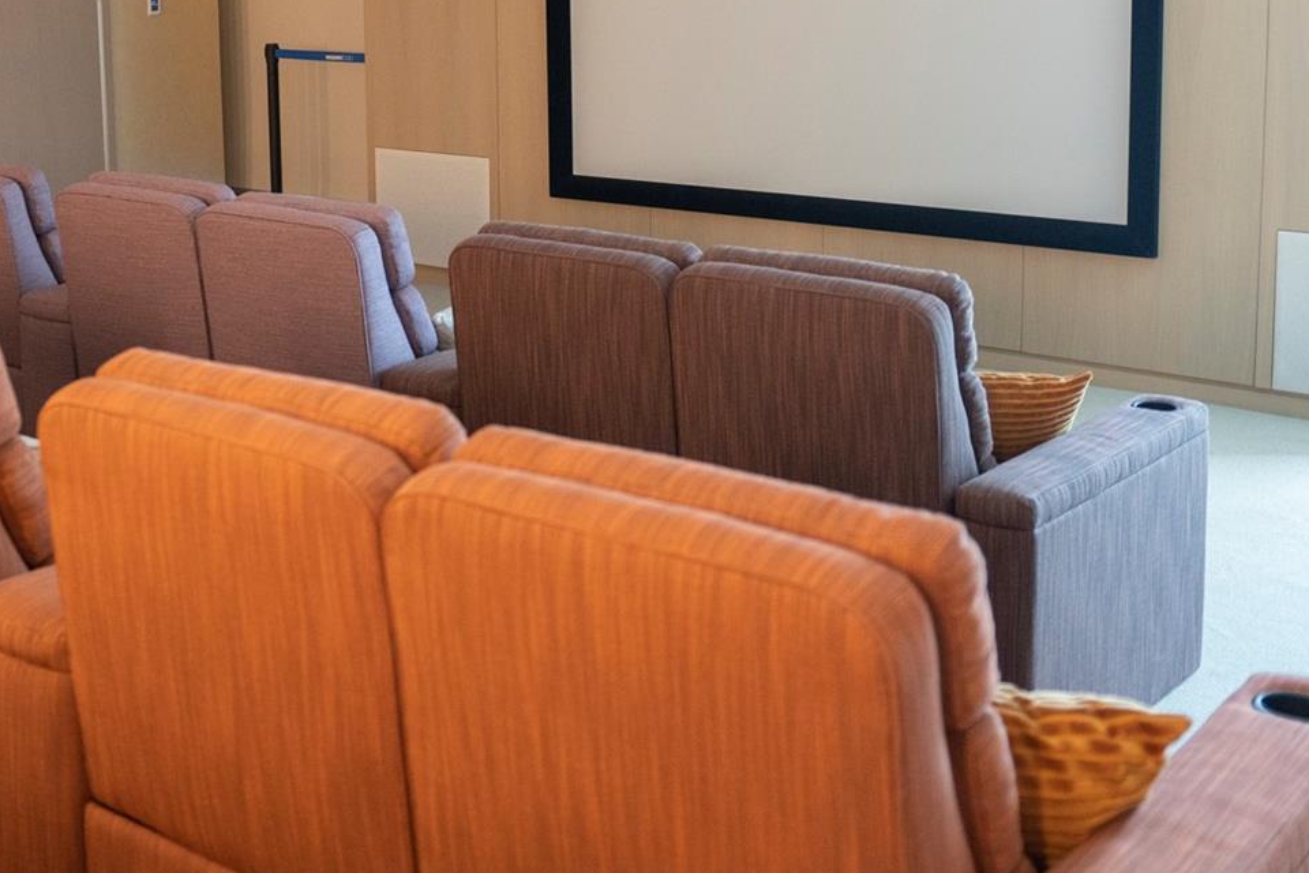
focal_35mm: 50
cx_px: 299
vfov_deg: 26.5
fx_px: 1818
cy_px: 165
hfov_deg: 38.4
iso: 800
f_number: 1.8
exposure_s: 1/125
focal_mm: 20
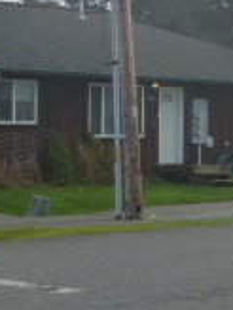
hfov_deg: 11.9
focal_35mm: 117
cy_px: 117
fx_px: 1050
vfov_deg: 16.8
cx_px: -148
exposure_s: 1/500
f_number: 4
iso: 160
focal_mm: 5.4
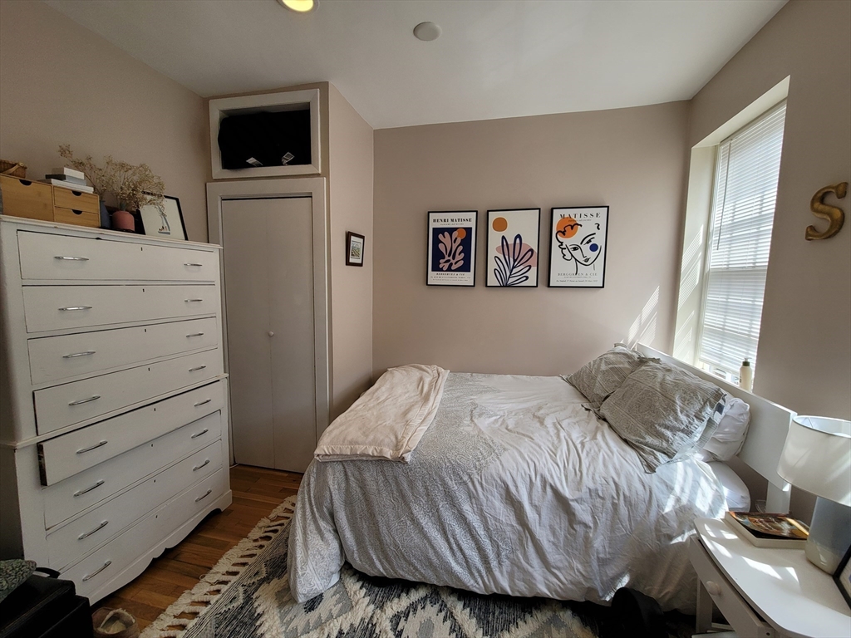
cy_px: 319
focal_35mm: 13
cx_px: 426
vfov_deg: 89.9
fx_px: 320
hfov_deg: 106.2
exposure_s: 1/151
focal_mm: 2.2
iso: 64
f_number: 2.2
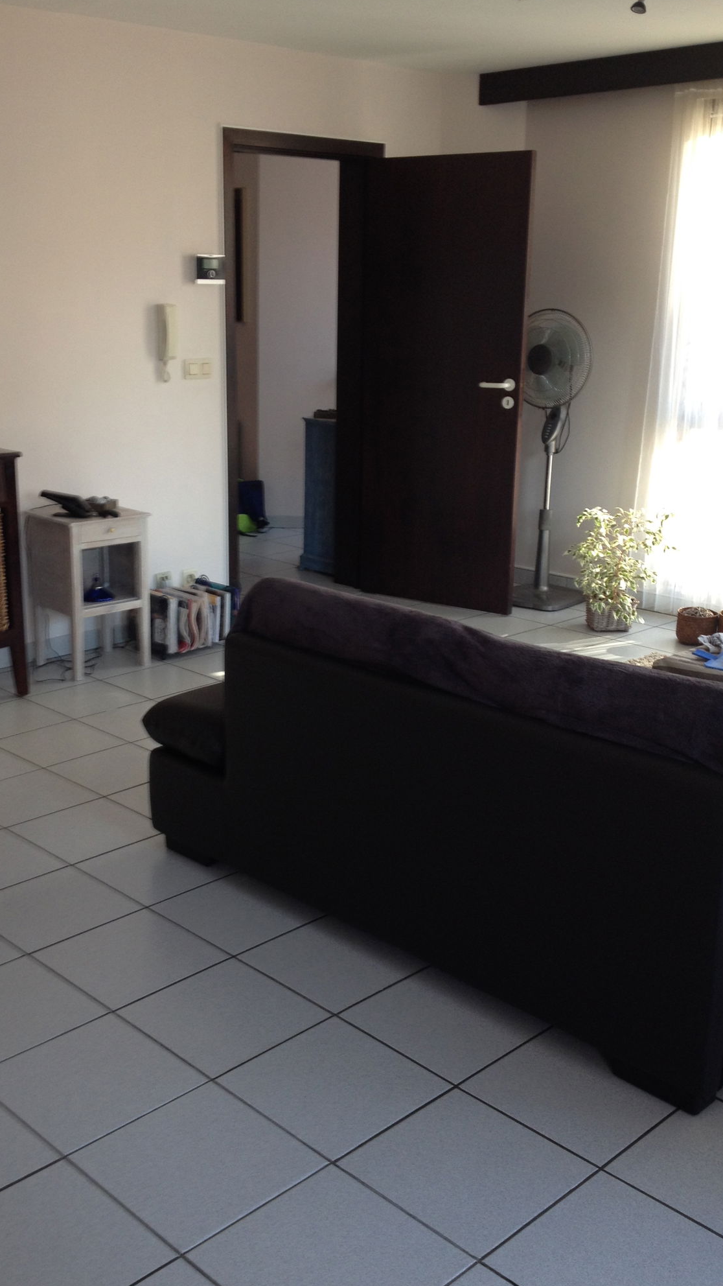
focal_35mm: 41
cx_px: 317
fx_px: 1397
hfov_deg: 29.0
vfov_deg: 49.4
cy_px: 641
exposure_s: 1/20
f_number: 2.4
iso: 50
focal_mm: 4.28
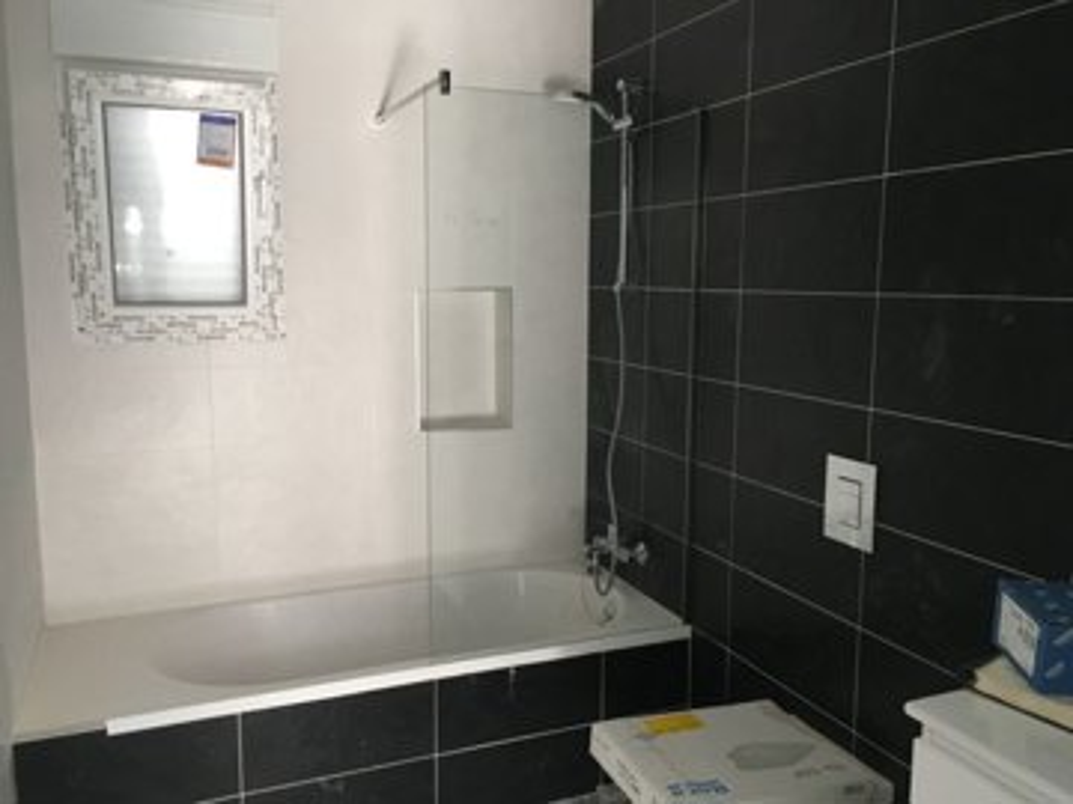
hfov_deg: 61.7
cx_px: 536
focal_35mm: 29
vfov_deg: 48.2
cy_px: 402
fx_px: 899
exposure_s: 1/33
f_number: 2.2
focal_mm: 4.15
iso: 160
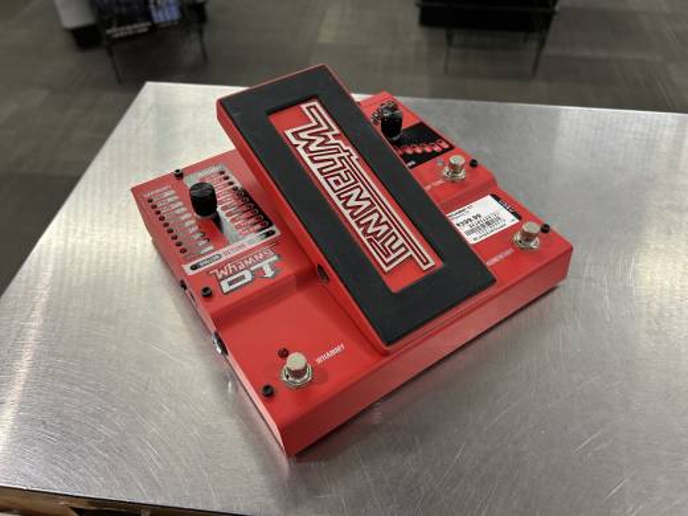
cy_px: 258
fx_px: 517
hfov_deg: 67.3
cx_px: 344
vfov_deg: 53.1
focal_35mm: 26
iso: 125
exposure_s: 1/60
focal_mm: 5.7
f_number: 1.5
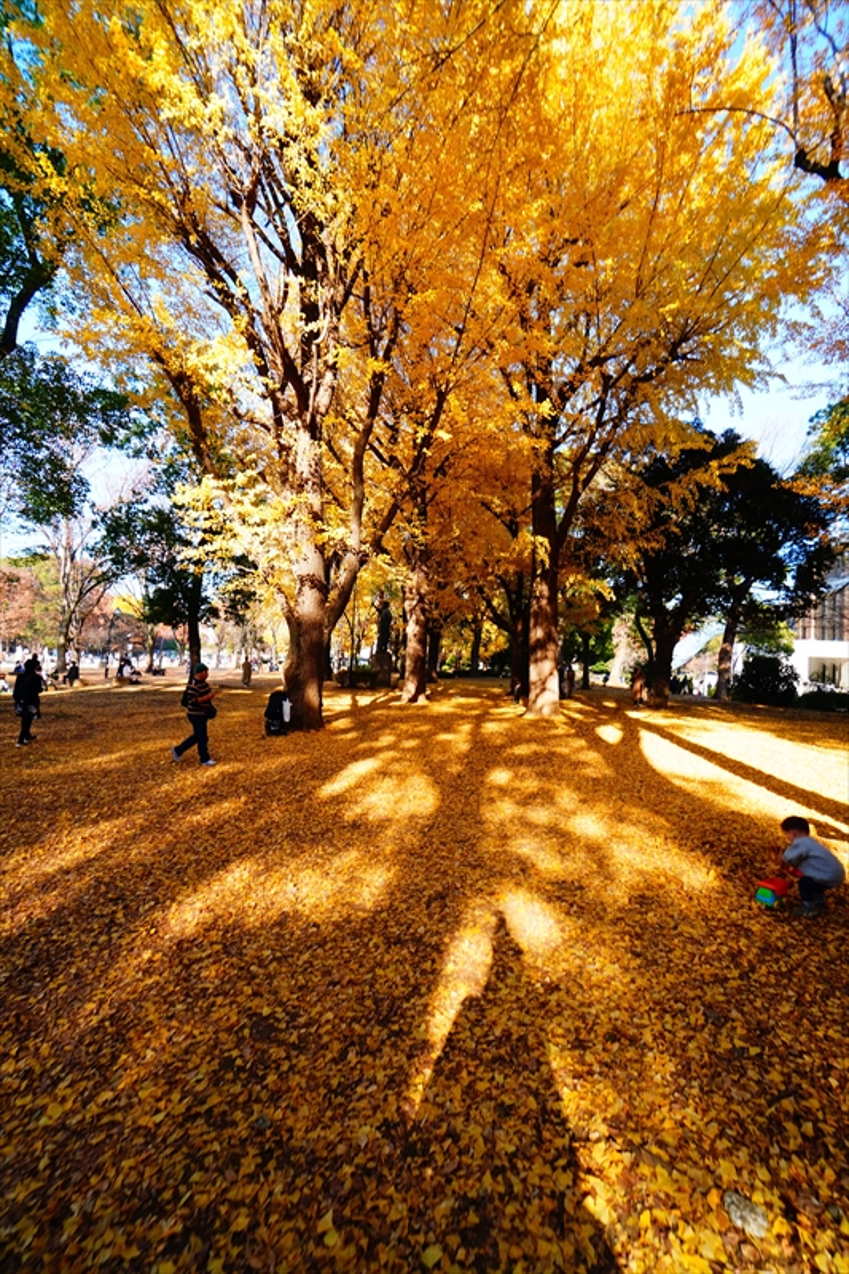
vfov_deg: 100.4
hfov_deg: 77.3
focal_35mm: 15
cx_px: 424
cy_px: 637
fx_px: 531
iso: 100
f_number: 6.3
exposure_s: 1/60
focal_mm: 10
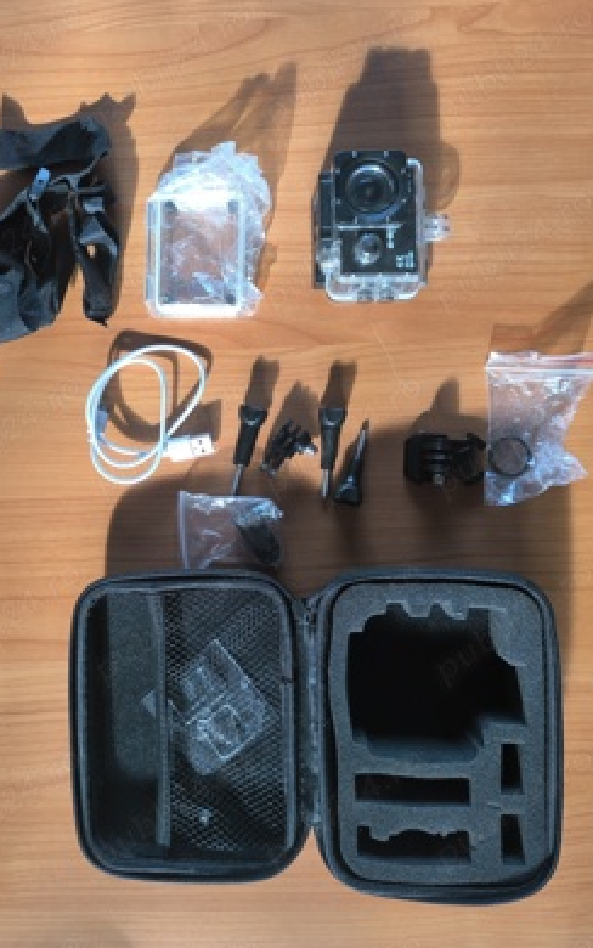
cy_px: 476
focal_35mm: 25
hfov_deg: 49.2
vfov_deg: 72.5
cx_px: 258
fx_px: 646
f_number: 1.65
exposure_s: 1/100
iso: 250
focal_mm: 6.14
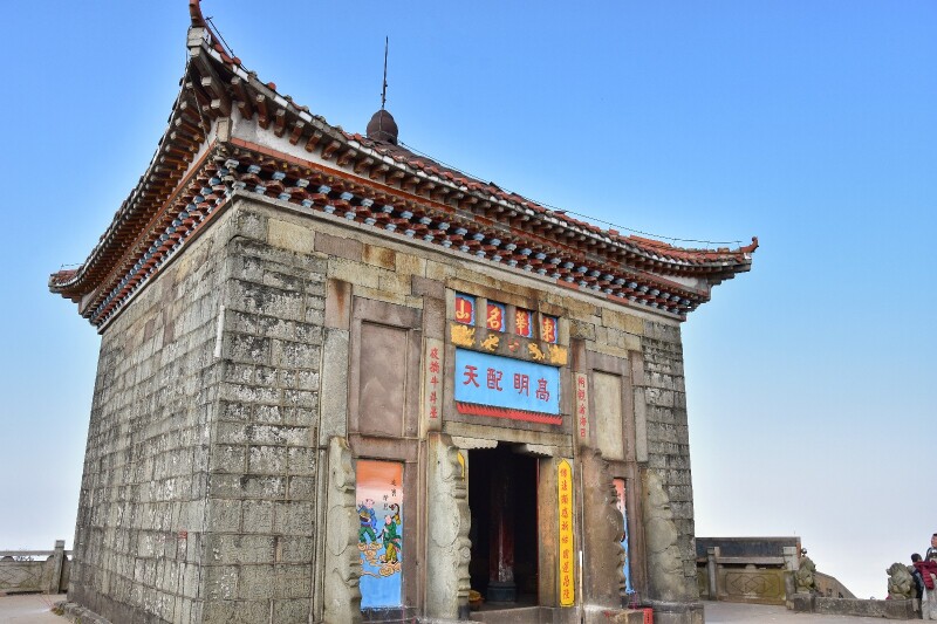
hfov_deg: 67.4
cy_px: 312
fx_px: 703
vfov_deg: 47.9
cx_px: 468
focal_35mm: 27
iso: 250
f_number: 9
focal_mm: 18
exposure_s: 1/320
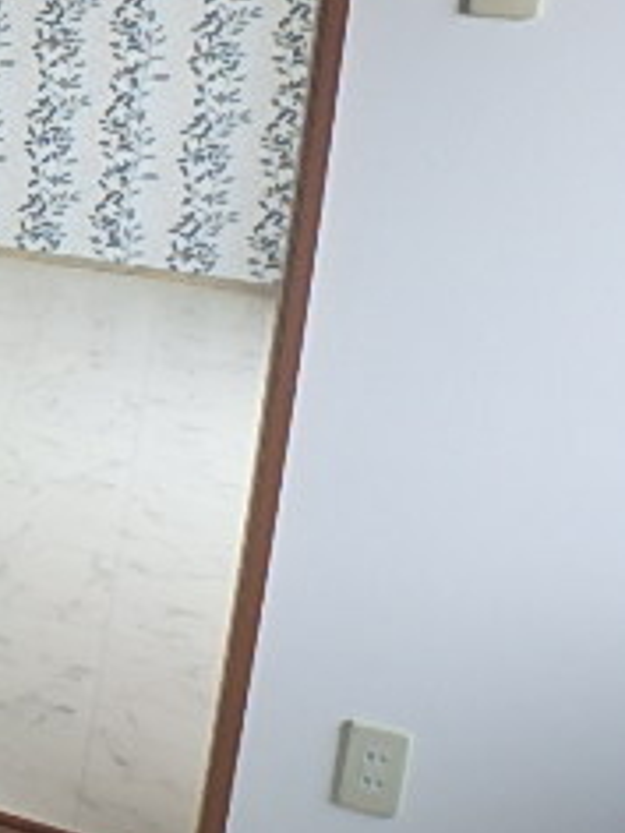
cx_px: -456
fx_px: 1372
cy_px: 116
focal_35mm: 57
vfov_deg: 32.4
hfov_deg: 19.9
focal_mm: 3.7
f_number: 3.5
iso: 125
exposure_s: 1/80
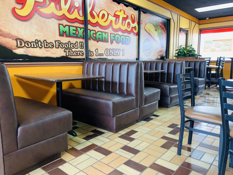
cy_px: 88
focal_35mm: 26
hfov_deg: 67.3
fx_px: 175
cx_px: 116
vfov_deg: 53.1
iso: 125
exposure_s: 1/60
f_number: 1.8
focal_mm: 4.25
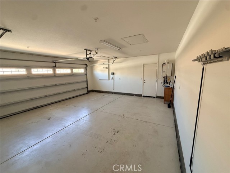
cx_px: 115
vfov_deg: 85.7
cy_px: 86
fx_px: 93
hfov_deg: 102.1
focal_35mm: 14
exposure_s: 1/120
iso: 400
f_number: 2.2
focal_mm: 2.22
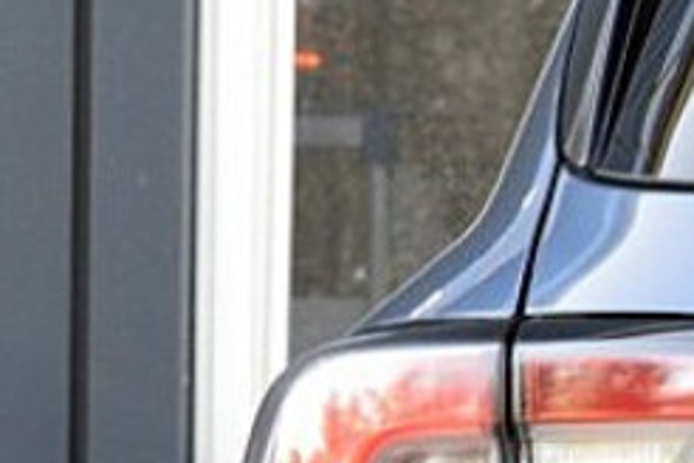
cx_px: 1797
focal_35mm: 410
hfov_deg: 4.9
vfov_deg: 3.3
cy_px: 833
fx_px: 7901
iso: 400
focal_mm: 35
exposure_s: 1/60
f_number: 8
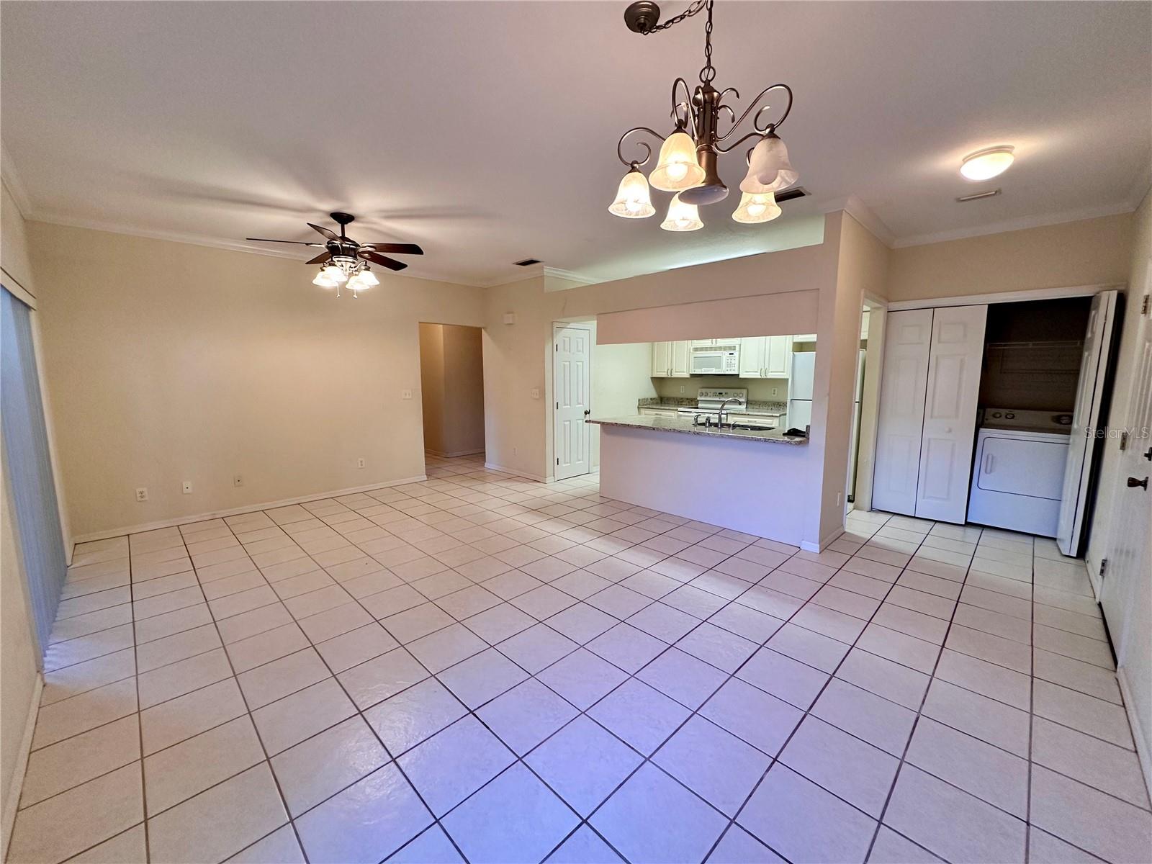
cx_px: 576
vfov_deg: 85.7
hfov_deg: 102.1
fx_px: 466
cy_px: 432
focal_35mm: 14
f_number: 2.2
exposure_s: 1/120
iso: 200
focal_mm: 2.22
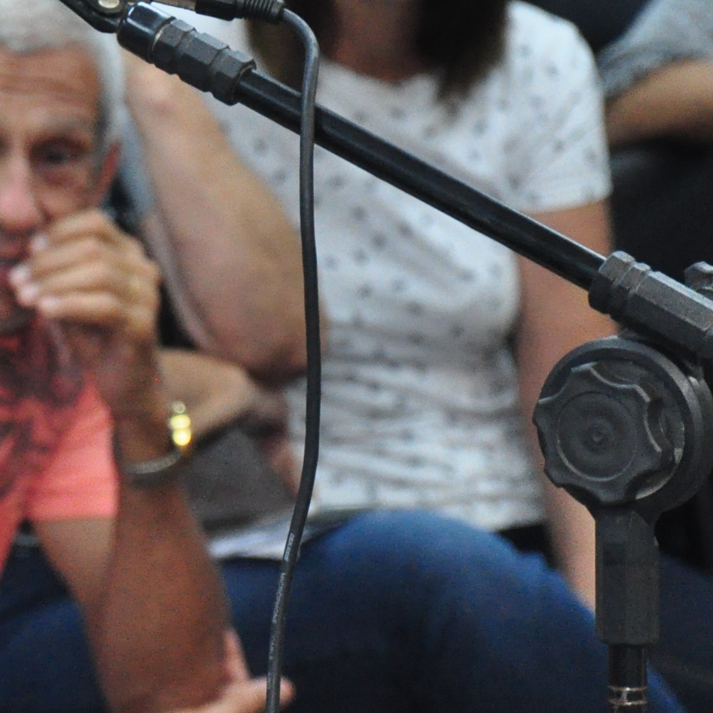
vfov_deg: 3.5
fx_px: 11525
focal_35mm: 495
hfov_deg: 3.5
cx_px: -376
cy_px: -17
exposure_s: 1/80
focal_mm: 105
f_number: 5.6
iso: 1600
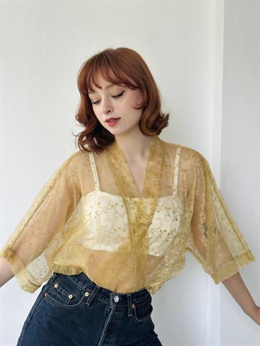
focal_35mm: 48
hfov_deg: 30.3
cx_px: 130
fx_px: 481
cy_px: 173
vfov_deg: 39.6
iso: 80
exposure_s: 1/268
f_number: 1.78
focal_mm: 6.86
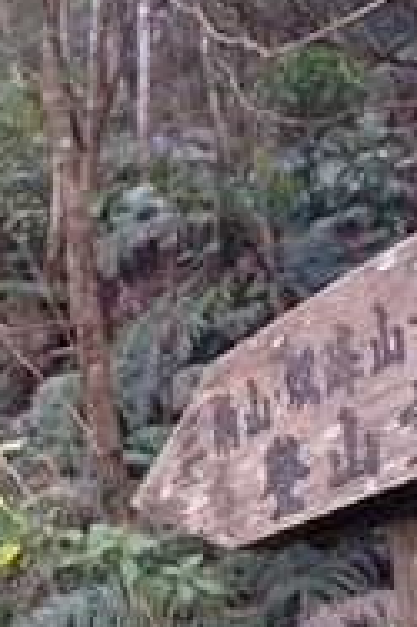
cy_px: 460
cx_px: -183
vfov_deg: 24.3
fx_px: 1445
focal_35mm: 83
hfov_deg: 15.3
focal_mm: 4.6
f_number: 1.8
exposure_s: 1/30
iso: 320
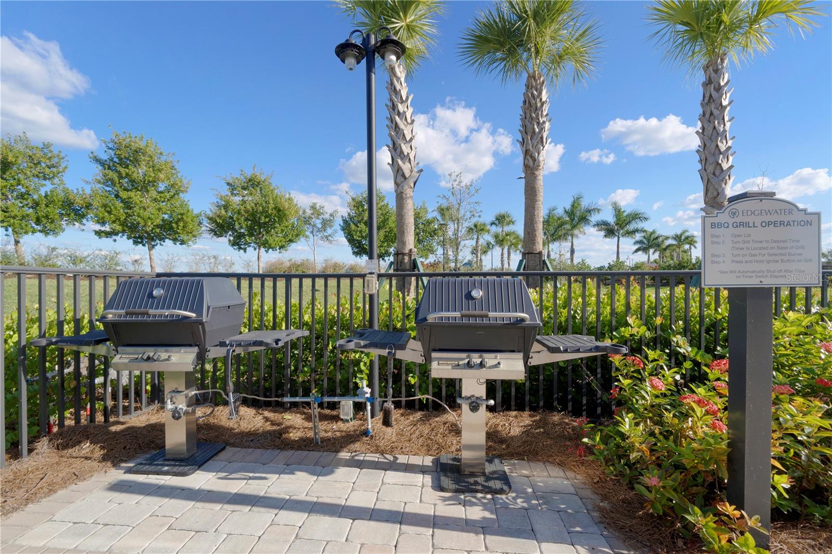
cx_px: 416
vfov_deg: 77.3
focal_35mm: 15
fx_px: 347
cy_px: 277
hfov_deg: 100.4
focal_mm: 10
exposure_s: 1/125
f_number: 4
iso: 100
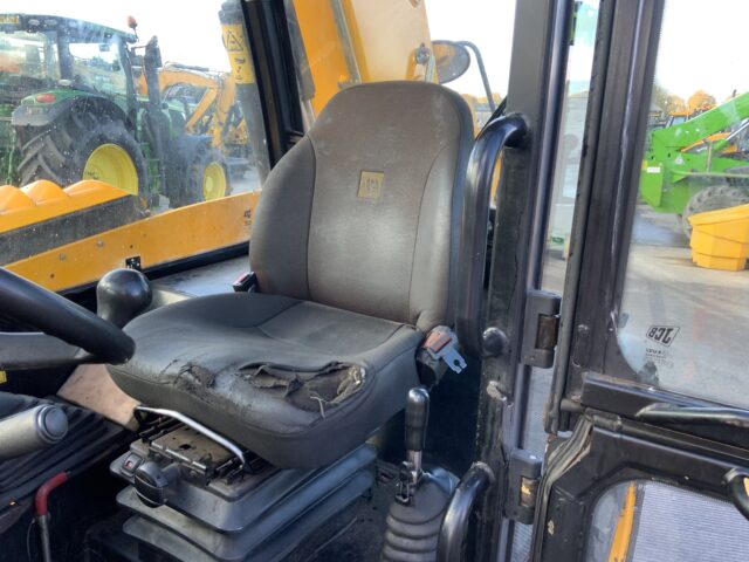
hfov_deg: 61.7
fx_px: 627
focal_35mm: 29
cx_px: 374
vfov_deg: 48.2
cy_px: 281
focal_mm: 3
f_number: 1.8
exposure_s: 1/122
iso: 32
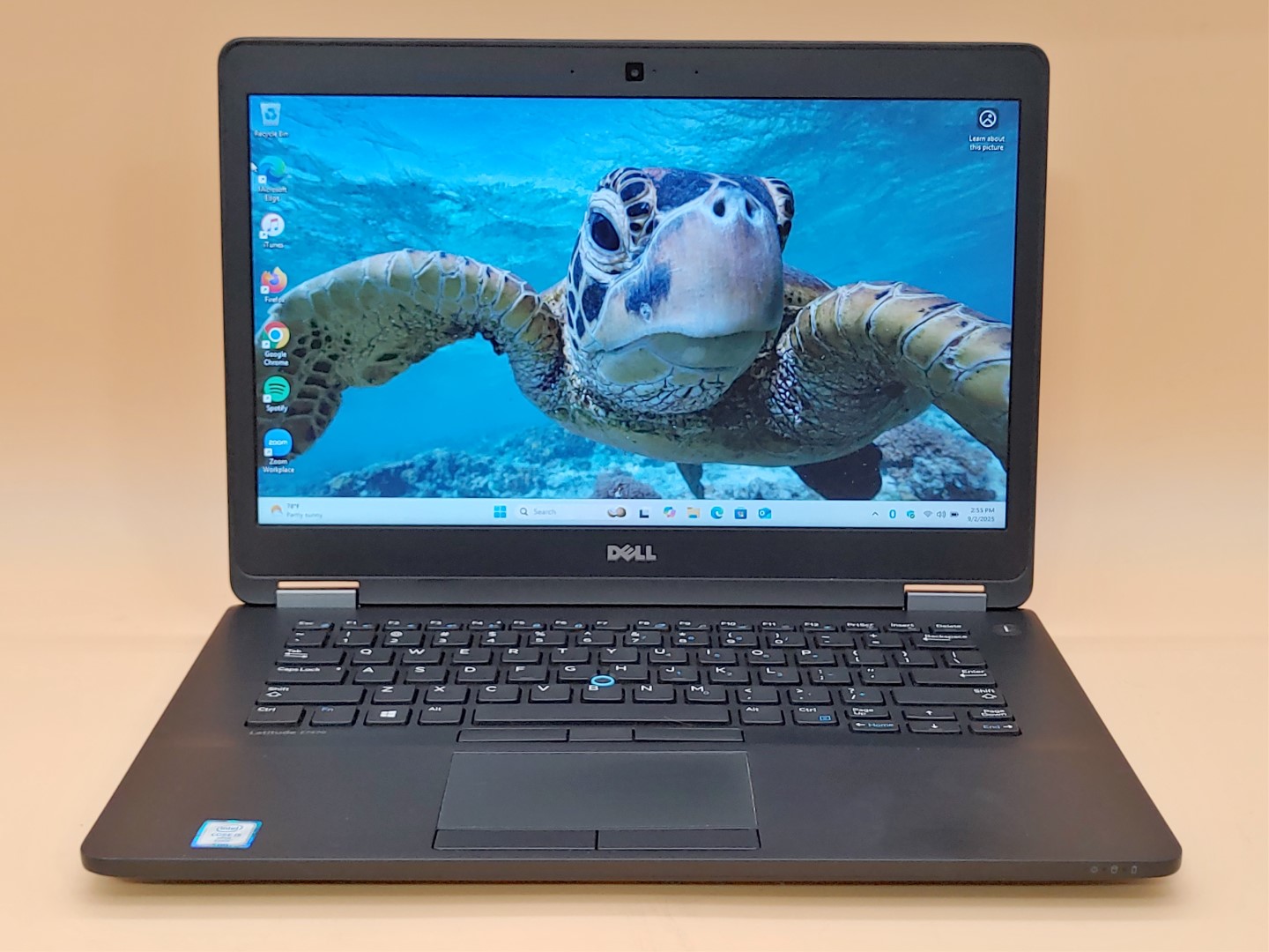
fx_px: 1796
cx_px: 634
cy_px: 476
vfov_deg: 29.7
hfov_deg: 38.9
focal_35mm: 49
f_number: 1.8
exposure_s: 1/62
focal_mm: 4.36
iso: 50
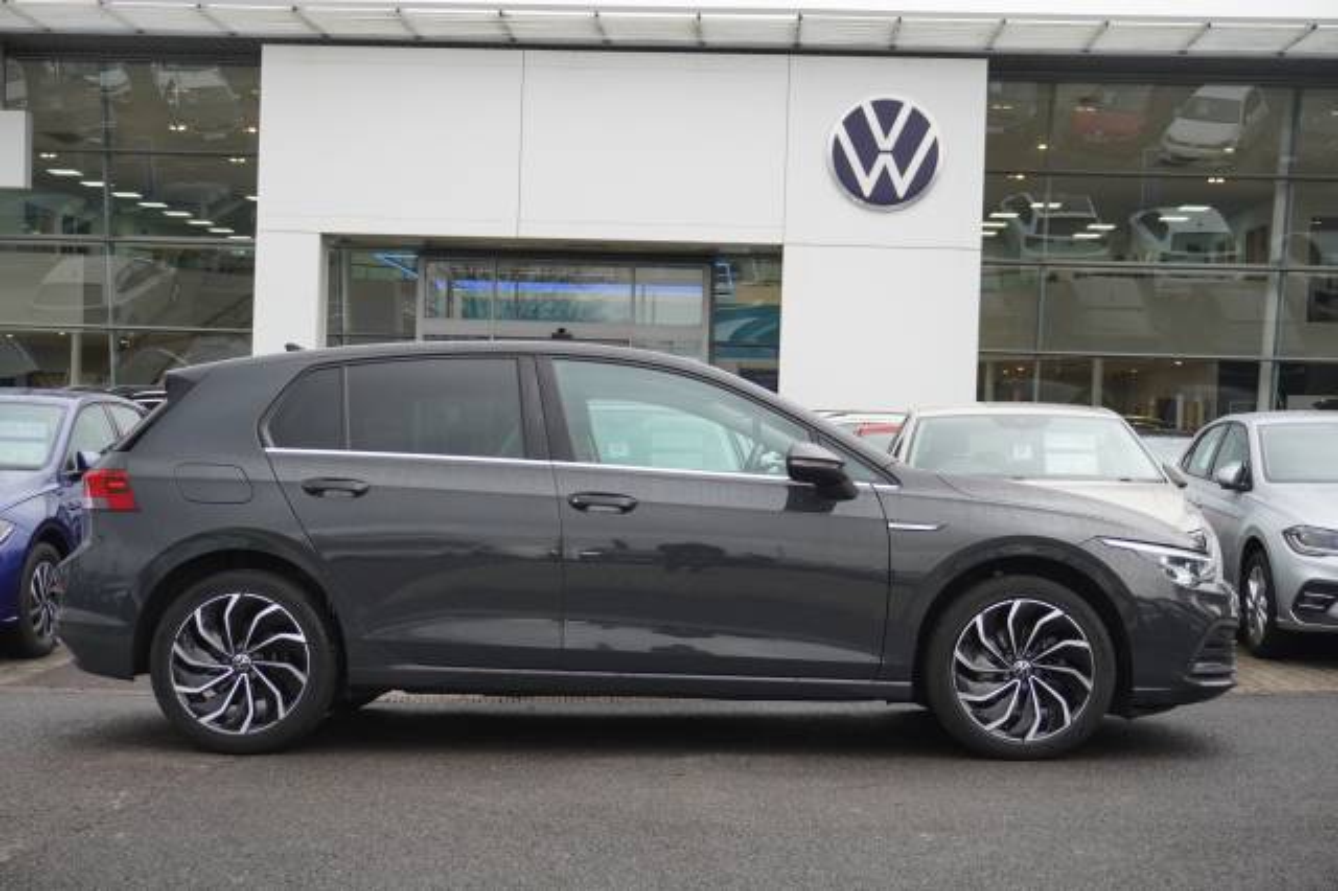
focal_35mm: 48
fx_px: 1783
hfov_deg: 41.1
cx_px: 669
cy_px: 446
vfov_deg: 28.0
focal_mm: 32
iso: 320
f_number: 5
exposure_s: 1/160
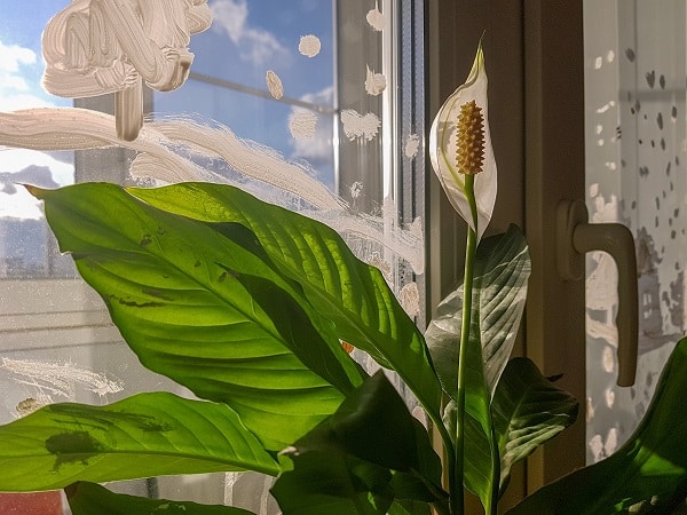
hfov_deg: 67.3
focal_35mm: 26
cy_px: 258
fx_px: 516
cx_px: 344
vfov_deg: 53.1
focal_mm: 4.2
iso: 50
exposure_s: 1/950
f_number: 1.7
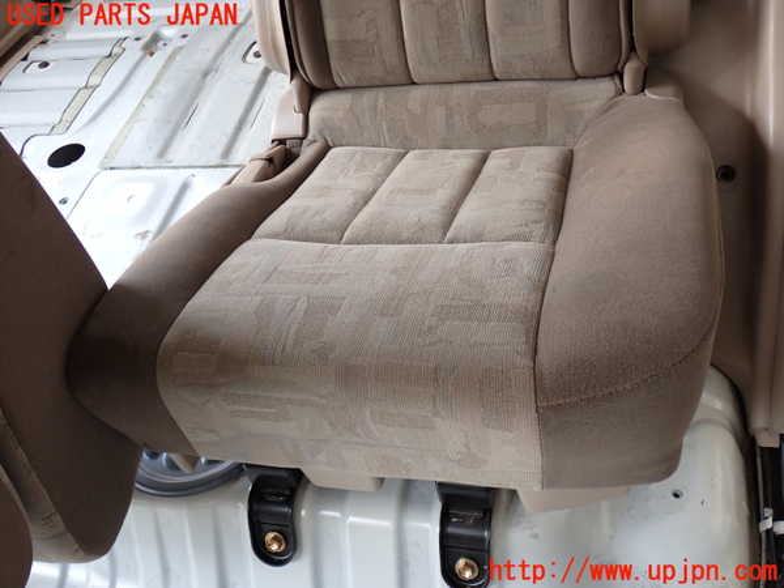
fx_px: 815
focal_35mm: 36
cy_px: 294
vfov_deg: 39.7
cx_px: 392
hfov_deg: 51.4
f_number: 2.5
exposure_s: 1/60
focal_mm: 6.37
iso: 200
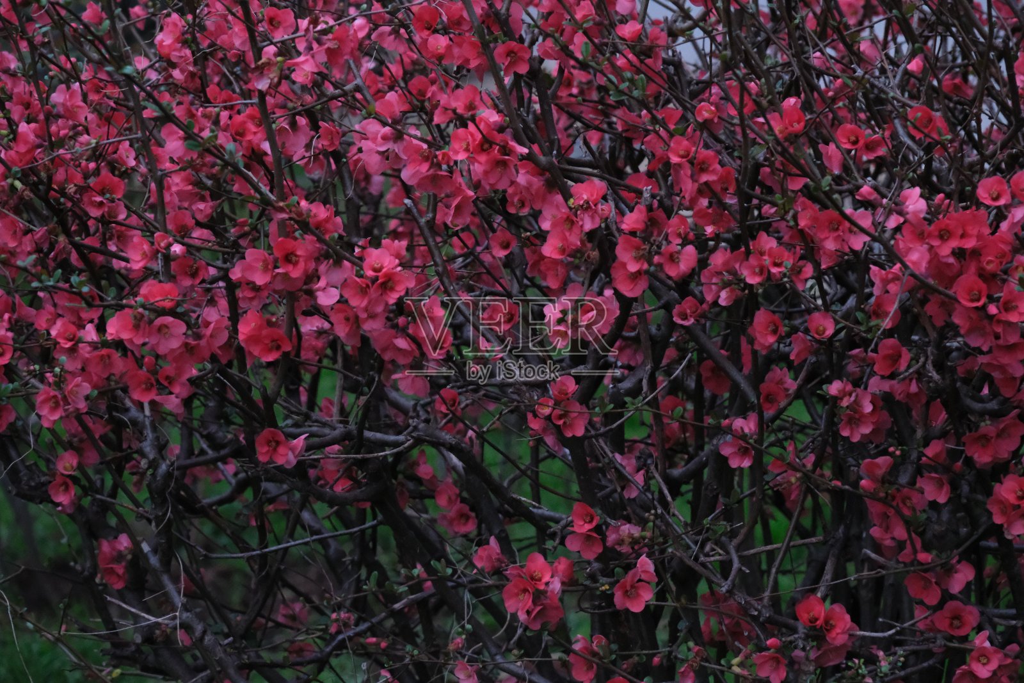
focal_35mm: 120
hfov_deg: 17.1
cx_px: 512
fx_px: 3413
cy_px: 342
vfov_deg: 11.4
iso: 12800
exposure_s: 1/2000
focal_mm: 80
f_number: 5.6
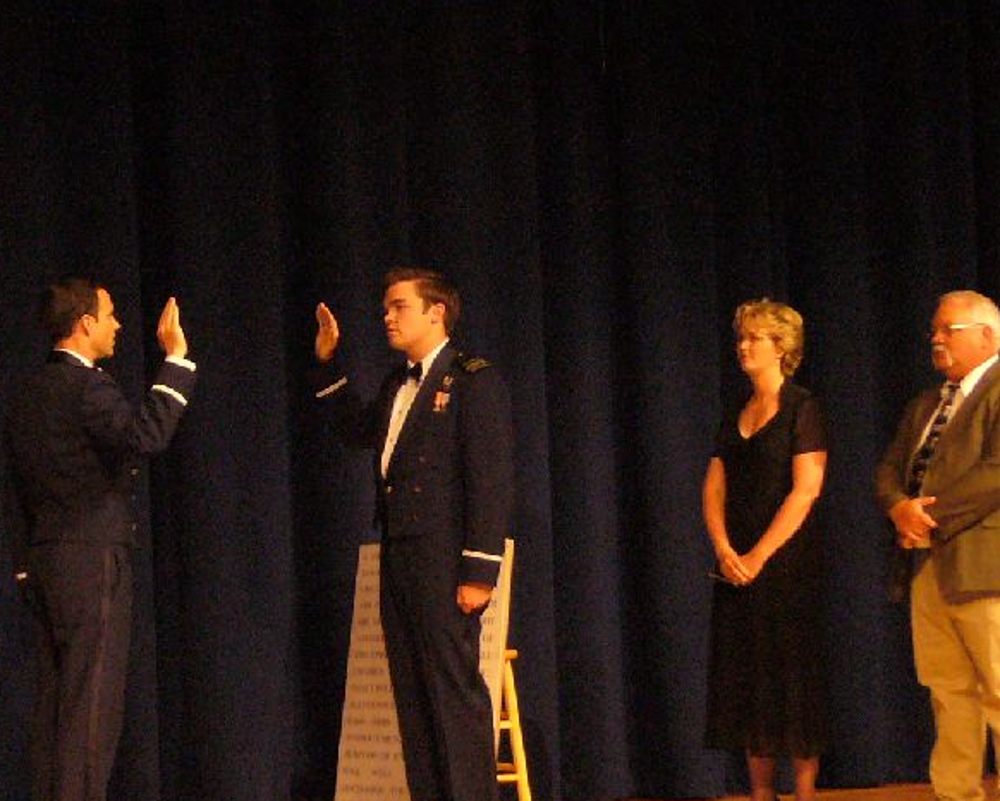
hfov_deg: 17.4
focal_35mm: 110
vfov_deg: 14.0
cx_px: 416
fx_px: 3257
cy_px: 486
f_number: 3.6
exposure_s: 1/30
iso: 400
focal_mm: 9.9
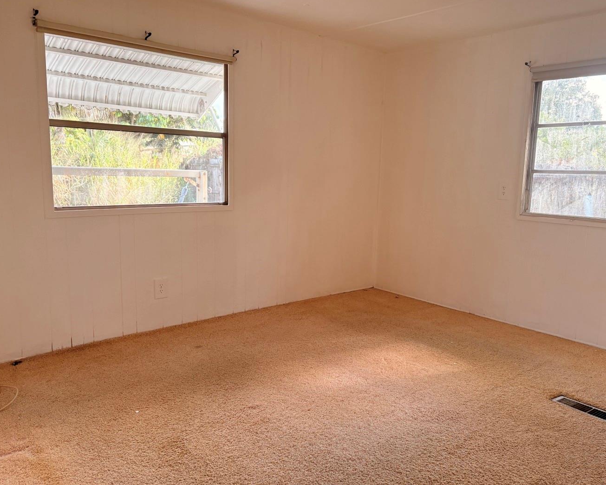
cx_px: 323
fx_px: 502
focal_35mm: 28
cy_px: 245
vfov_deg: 51.5
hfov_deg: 62.2
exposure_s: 1/176
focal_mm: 5.96
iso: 125
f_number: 1.6
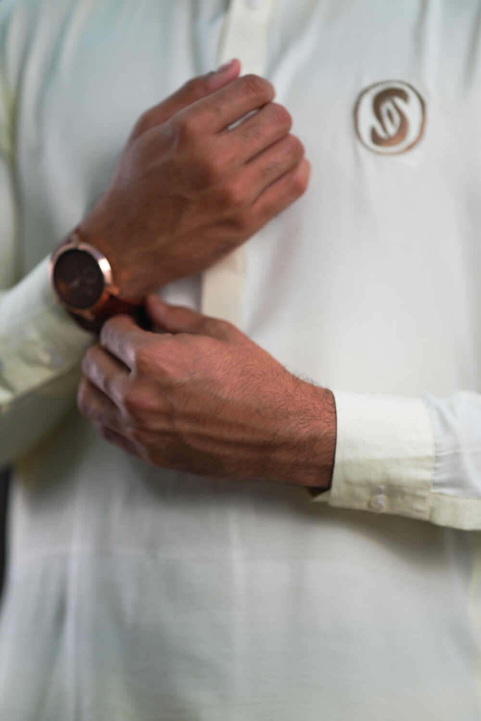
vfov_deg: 23.9
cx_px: 240
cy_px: 360
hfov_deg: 16.1
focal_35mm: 85
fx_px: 1703
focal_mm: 85
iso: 125
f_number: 1.6
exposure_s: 1/160
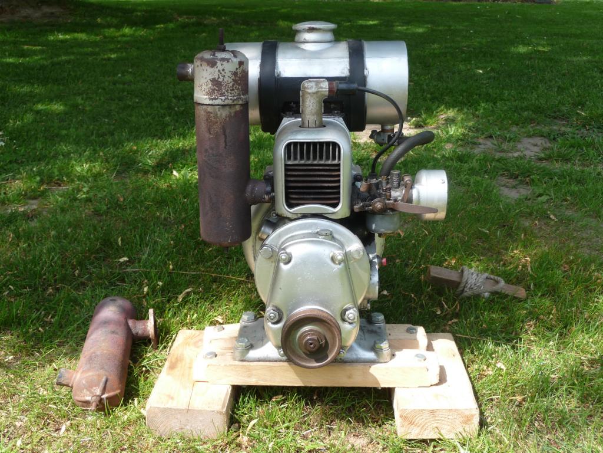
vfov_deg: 36.0
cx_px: 302
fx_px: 697
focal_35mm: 40
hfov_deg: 46.8
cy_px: 226
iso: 100
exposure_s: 1/250
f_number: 3.9
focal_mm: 6.7
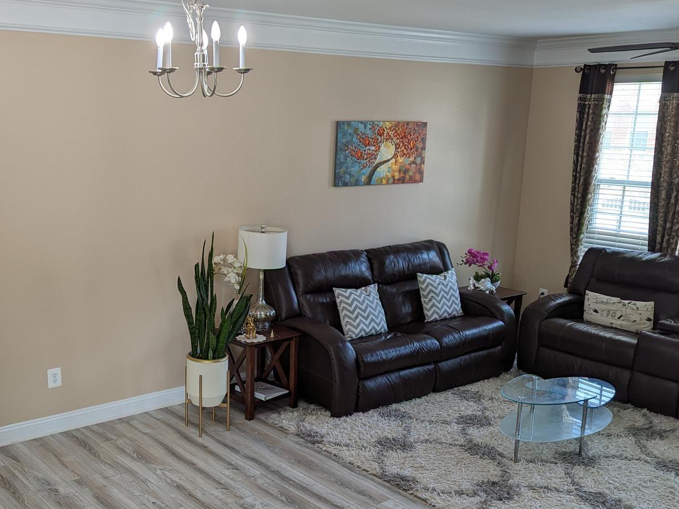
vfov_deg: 35.8
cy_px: 317
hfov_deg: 46.5
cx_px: 264
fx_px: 784
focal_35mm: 40
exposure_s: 1/120
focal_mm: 6.81
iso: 91
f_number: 1.85
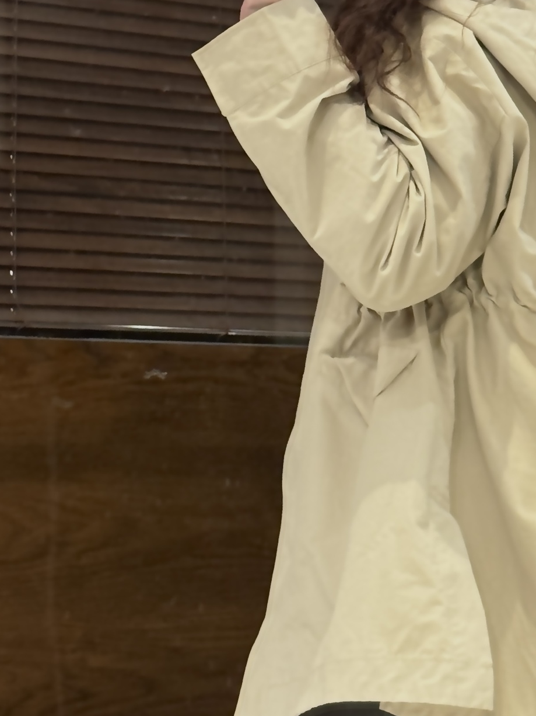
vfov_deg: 20.8
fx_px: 1941
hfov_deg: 15.6
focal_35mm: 94
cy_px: 272
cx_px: 453
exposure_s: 1/40
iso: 320
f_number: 1.78
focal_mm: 6.76
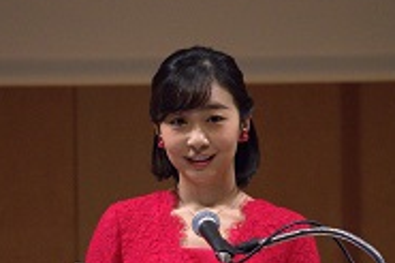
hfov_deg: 1.6
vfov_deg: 1.1
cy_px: 218
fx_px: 14240
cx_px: 167
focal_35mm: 1299
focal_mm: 600
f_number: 6.3
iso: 12800
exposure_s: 1/500
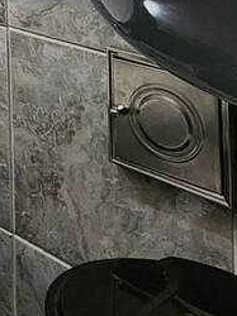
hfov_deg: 14.5
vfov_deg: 21.6
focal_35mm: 75
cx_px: -297
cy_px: -162
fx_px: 686
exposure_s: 1/40
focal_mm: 2.2
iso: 320
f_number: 2.2
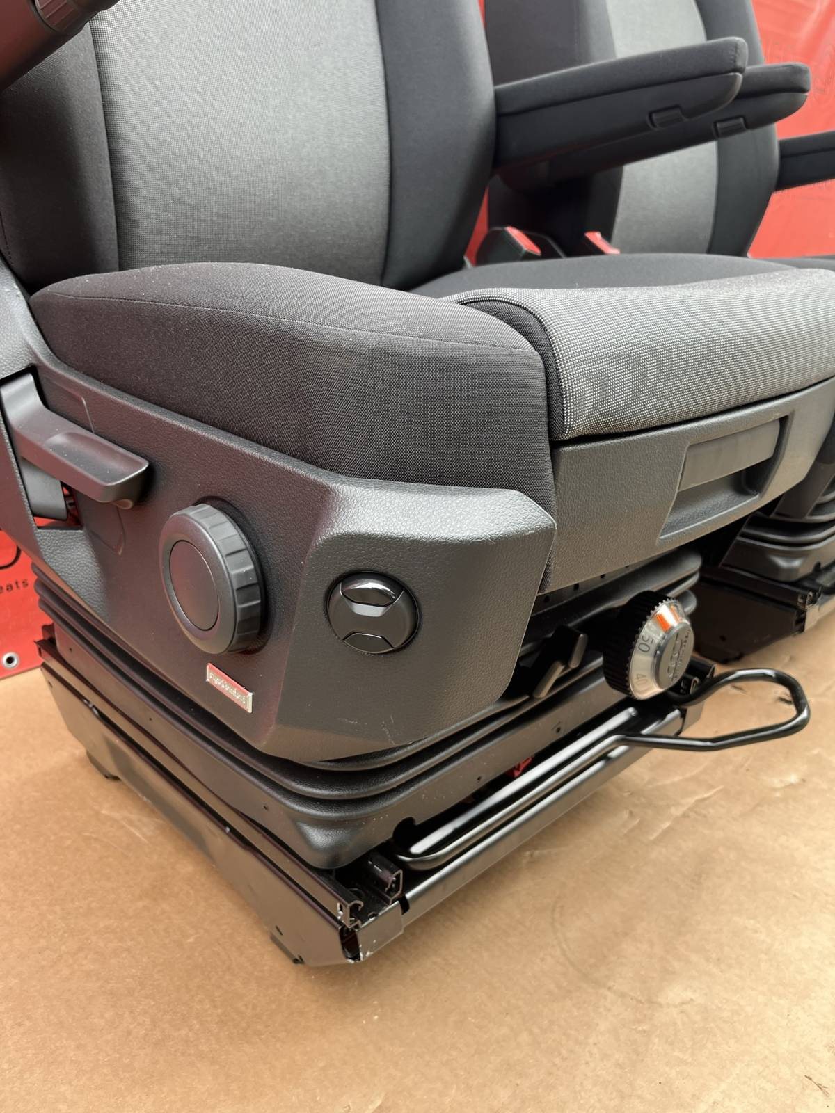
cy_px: 556
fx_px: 836
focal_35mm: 26
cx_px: 418
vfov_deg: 67.3
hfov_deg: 53.1
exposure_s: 1/122
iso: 50
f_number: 1.6
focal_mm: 5.1
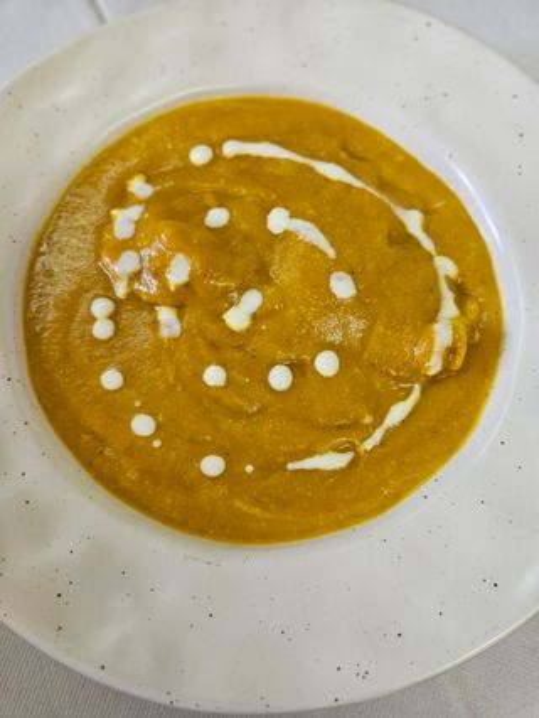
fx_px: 477
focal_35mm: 23
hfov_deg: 58.9
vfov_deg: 73.9
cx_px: 270
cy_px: 359
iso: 200
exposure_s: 1/100
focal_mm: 5.4
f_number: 1.8
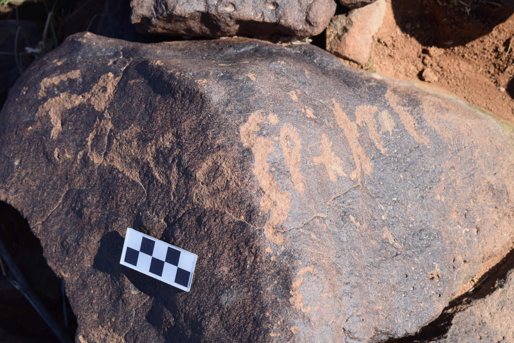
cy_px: 172
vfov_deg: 16.6
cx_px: 257
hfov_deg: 24.6
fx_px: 1178
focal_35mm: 82
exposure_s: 1/320
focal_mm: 55
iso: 200
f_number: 9
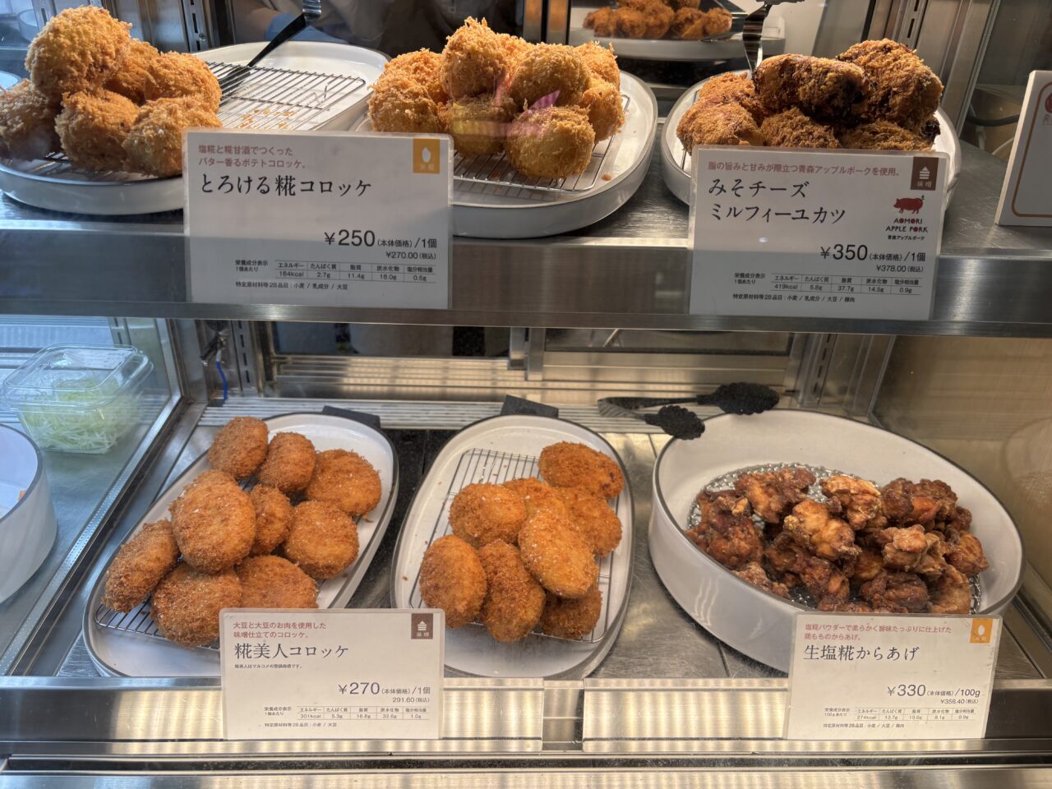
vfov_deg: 53.1
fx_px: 790
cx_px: 526
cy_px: 394
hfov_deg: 67.3
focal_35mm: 26
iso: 50
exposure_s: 1/316
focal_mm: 5.96
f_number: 1.6
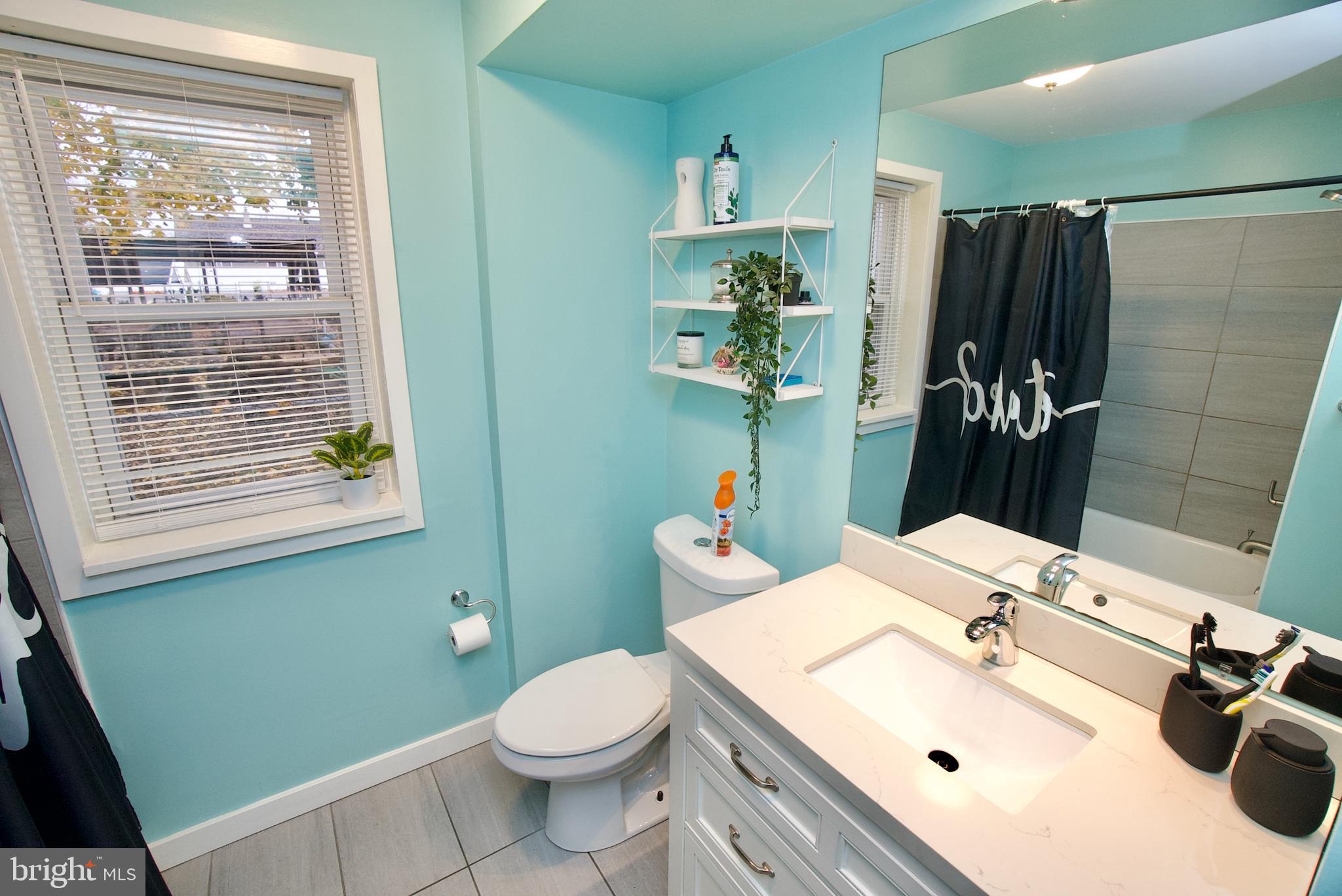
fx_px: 559
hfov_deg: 100.4
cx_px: 671
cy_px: 448
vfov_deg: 77.4
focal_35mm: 15
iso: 800
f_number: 7.1
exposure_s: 1/50
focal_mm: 10
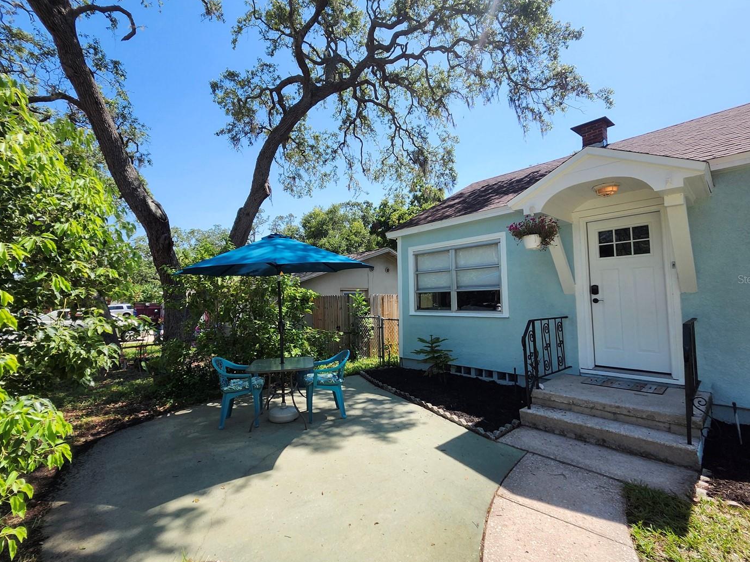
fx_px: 325
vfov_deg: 81.7
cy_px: 279
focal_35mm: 15
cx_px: 356
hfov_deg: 98.1
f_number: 2.2
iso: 40
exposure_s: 1/1050
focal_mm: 1.74
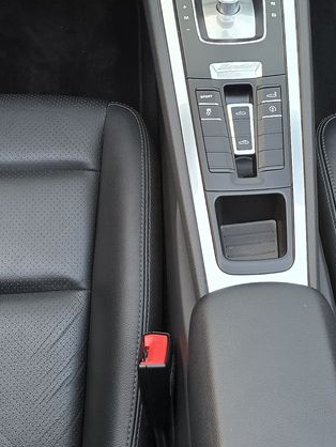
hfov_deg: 22.3
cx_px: 198
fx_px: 853
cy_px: 26
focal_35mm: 66
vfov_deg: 28.0
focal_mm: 6.3
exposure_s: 1/60
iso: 320
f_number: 1.7
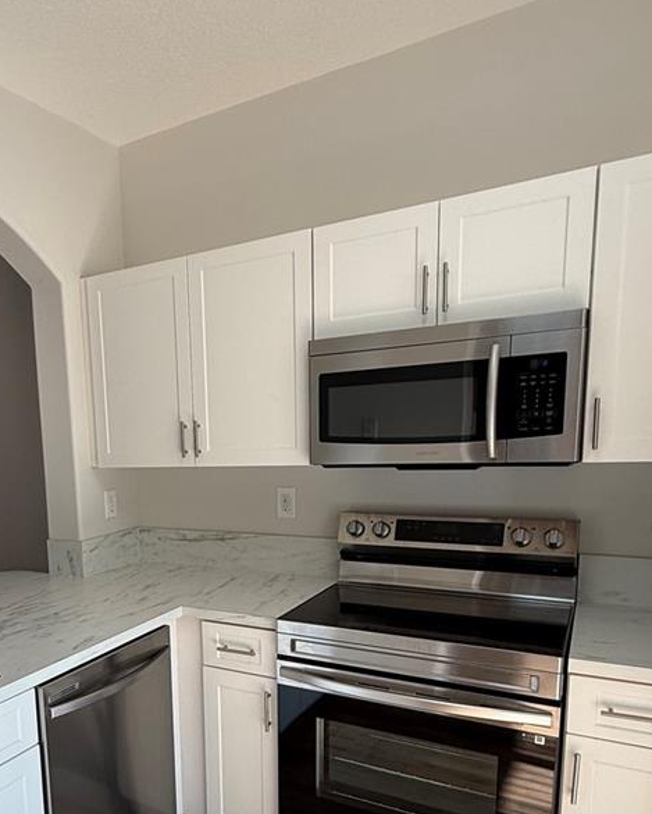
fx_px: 675
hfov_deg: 49.5
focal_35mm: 28
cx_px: 163
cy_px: 549
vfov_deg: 60.6
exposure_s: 1/120
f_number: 2.2
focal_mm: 2.22
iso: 64
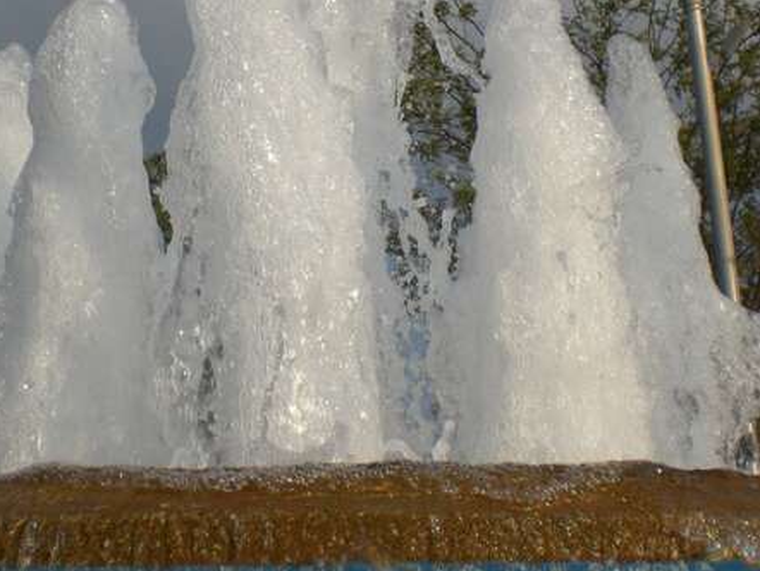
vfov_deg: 22.1
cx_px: 294
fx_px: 1450
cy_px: 162
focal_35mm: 66
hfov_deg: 29.3
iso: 50
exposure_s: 1/800
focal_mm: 6.3
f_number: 4.4
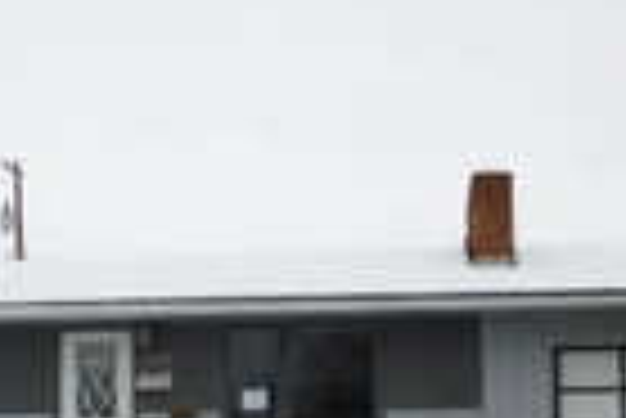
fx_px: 1306
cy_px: 414
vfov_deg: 17.8
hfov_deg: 26.8
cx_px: 194
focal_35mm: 75
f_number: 3.3
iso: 80
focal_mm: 5.2
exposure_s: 1/320
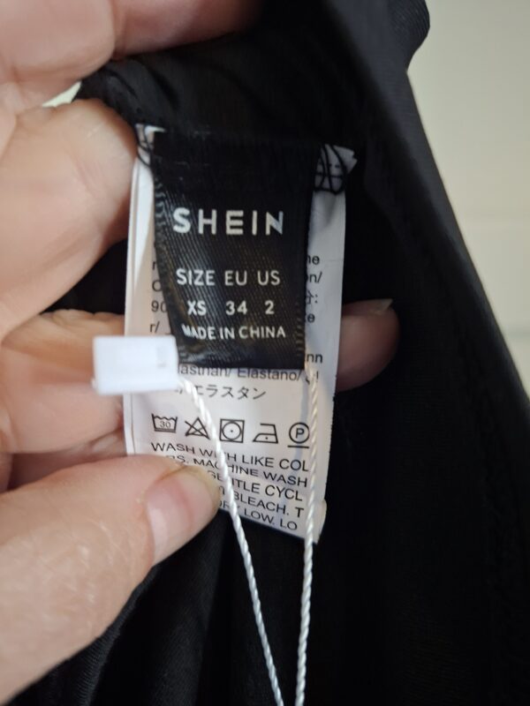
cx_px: 265
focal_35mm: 23
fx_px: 470
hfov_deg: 58.9
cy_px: 353
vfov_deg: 73.9
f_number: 1.8
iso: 400
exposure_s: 1/30
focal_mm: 5.54
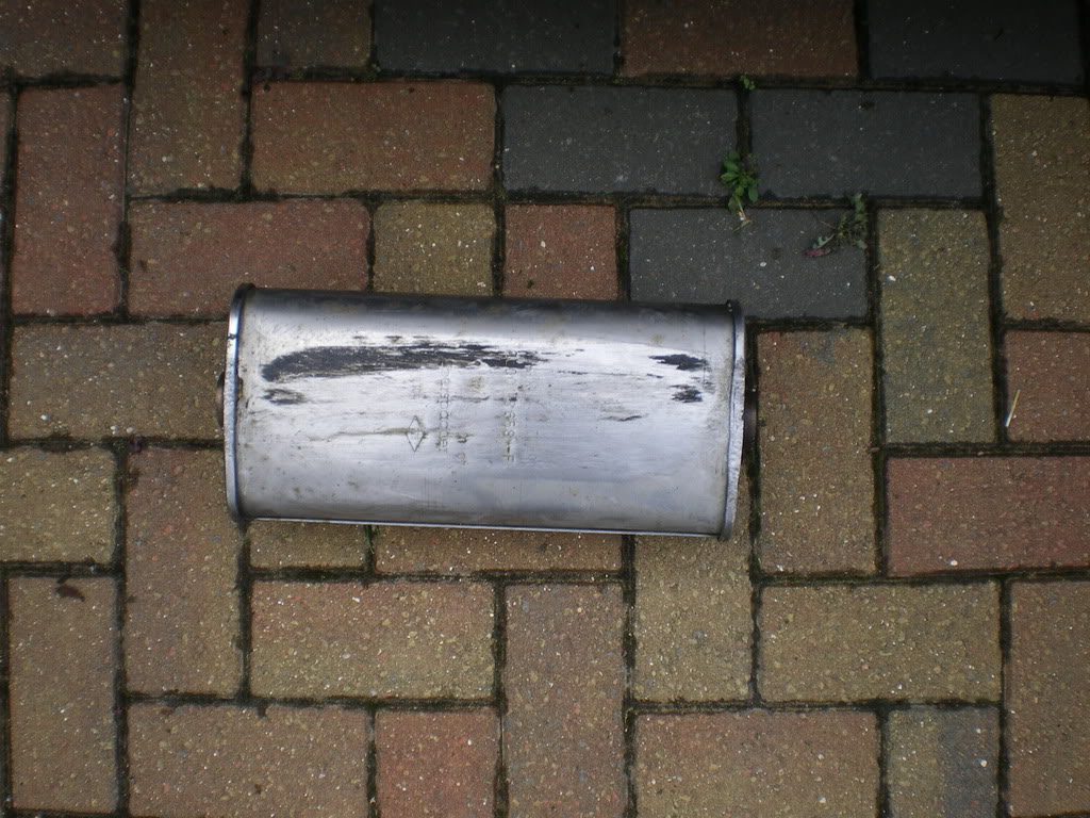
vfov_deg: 39.7
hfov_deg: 51.4
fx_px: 1134
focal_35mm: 36
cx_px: 545
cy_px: 409
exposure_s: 1/160
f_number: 4.6
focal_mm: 6.3
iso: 50
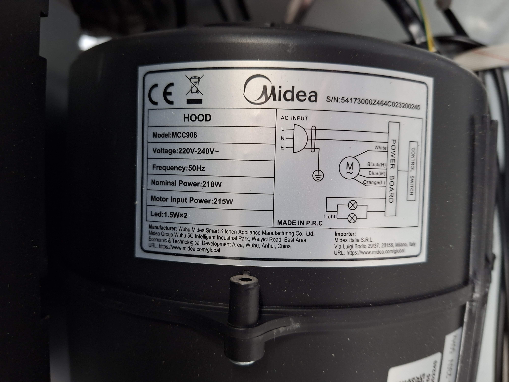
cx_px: 254
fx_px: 338
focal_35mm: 23
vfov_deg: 58.9
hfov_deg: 73.9
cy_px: 191
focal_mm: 5.54
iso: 400
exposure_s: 1/33
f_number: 1.8
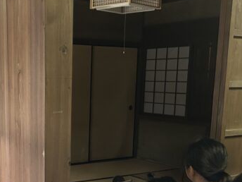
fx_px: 433
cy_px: 161
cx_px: 65
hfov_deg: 30.7
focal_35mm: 62
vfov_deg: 23.1
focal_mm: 5.7
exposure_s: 1/40
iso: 400
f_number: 1.5
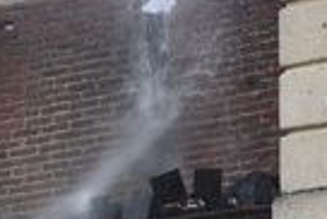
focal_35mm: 385
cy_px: 477
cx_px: -176
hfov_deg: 5.3
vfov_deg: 3.5
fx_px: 3501
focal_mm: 50
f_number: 6.3
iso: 64
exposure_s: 1/320
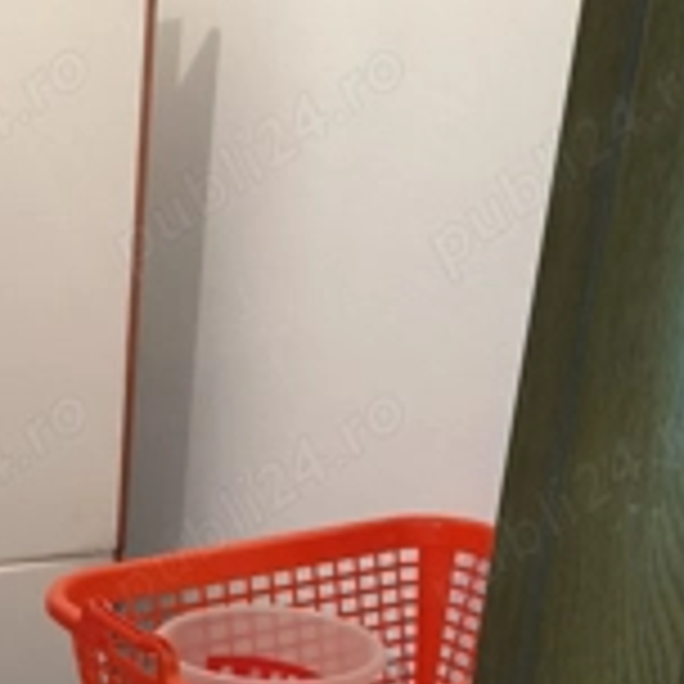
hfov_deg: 28.6
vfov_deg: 28.7
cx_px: 99
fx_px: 1297
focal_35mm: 58
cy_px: 576
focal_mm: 4.6
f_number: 2
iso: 125
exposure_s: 1/50
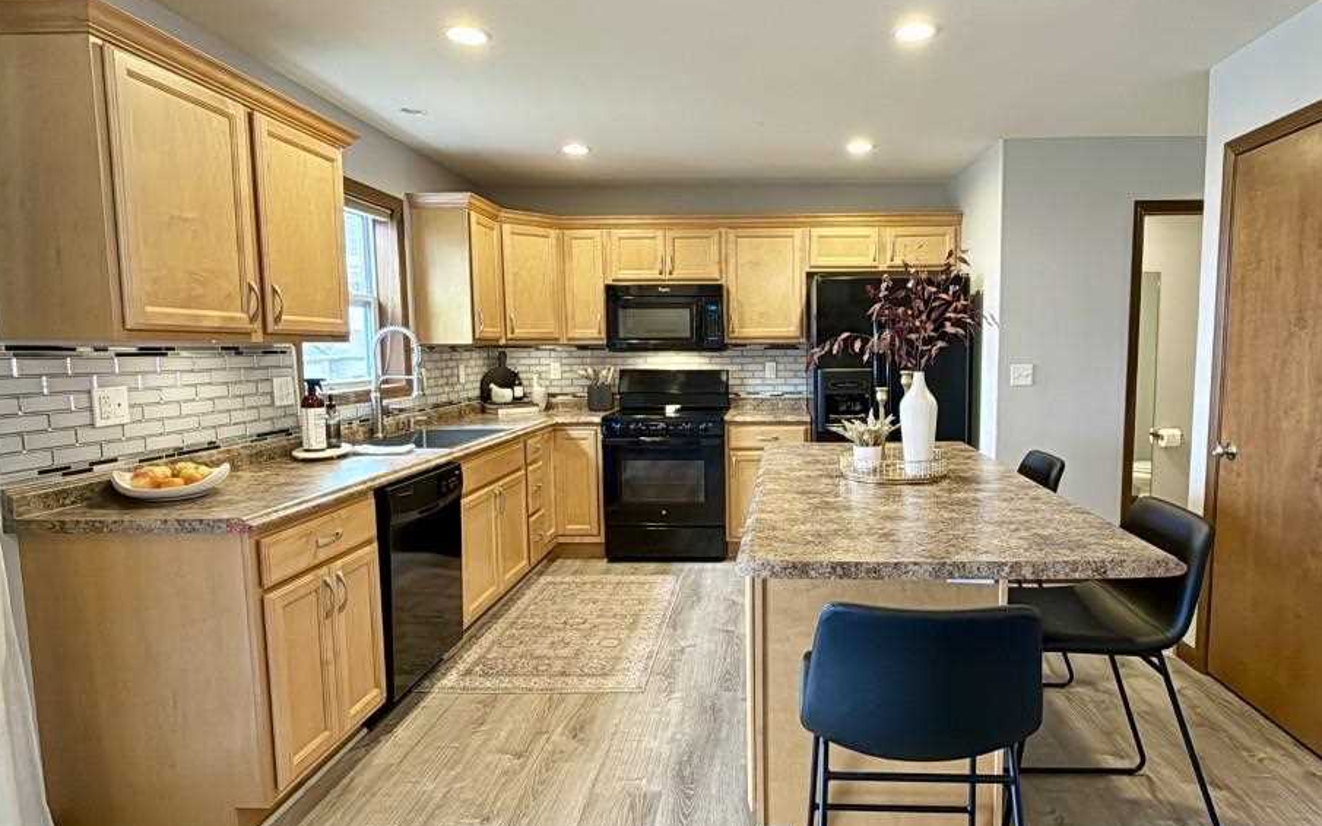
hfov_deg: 81.7
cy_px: 425
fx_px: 756
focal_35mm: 21
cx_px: 764
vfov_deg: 57.2
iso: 500
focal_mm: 2.22
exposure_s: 1/60
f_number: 2.2
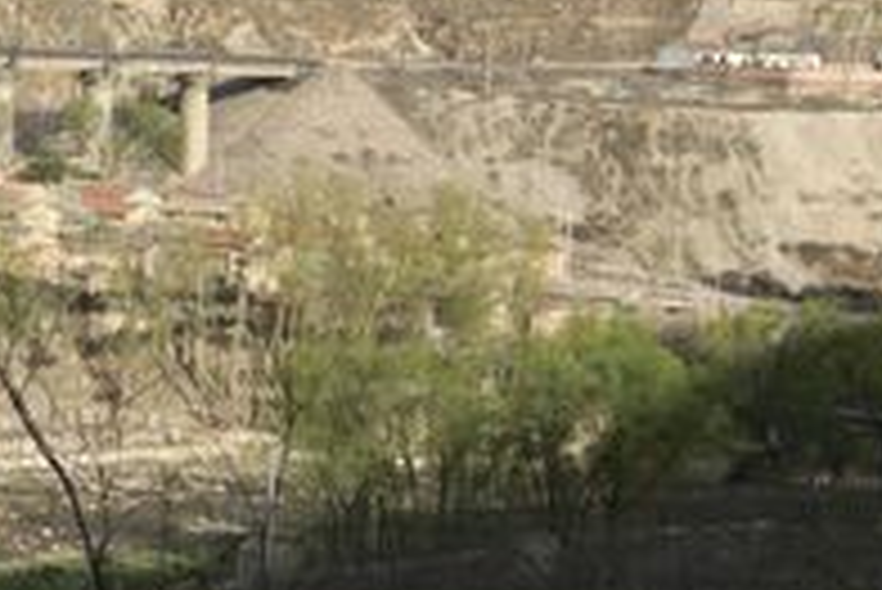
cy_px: 205
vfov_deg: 8.5
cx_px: -162
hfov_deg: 12.4
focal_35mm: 162
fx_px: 3972
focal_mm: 10.8
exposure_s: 1/320
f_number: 3.8
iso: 50
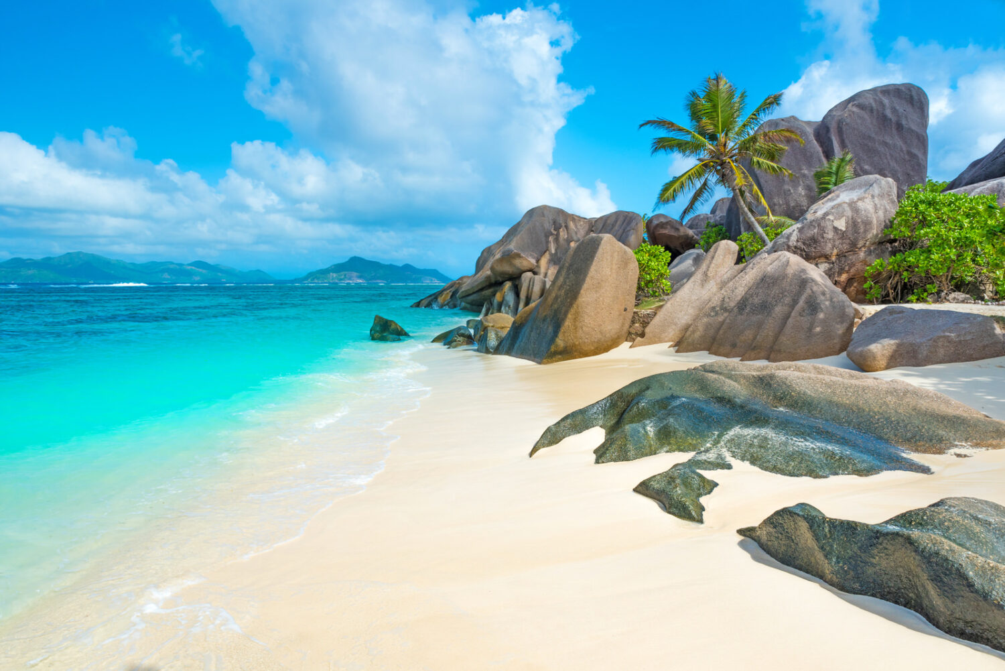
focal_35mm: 24
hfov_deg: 73.7
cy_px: 336
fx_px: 670
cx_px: 502
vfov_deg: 53.2
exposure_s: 1/200
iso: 280
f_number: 11
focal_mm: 24
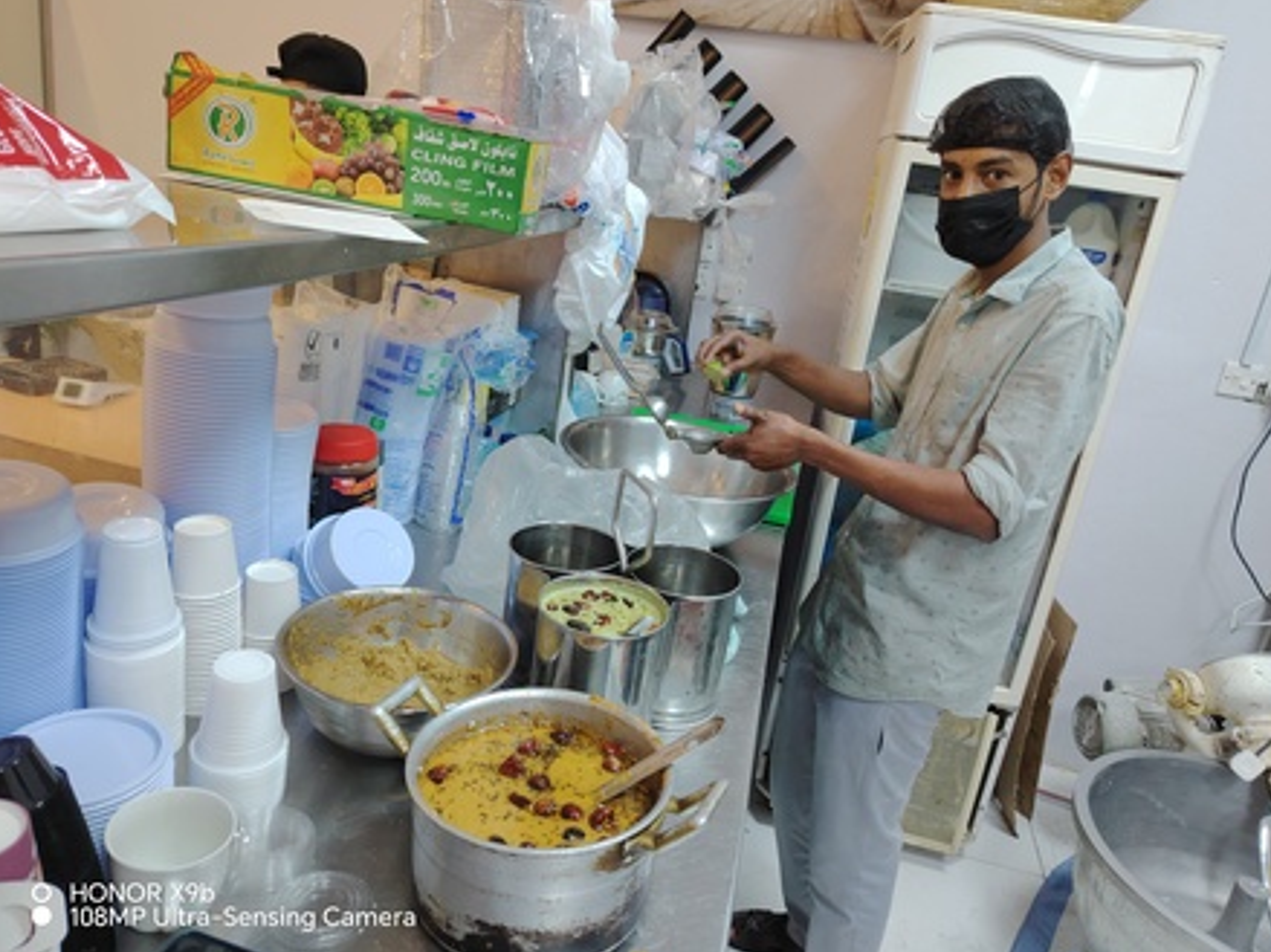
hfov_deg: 69.4
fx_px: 918
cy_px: 464
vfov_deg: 54.9
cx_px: 644
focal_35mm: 25
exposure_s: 1/50
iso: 397
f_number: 1.75
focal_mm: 5.25
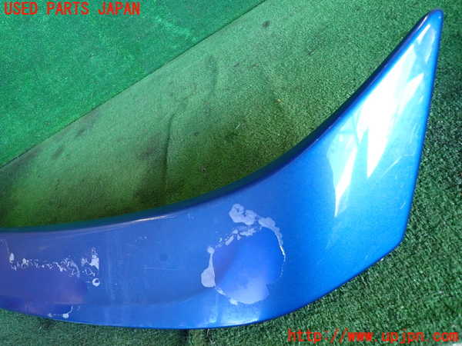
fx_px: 334
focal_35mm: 25
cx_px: 231
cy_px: 173
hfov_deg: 69.4
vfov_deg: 54.9
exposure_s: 1/125
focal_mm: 4.5
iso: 320
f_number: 2
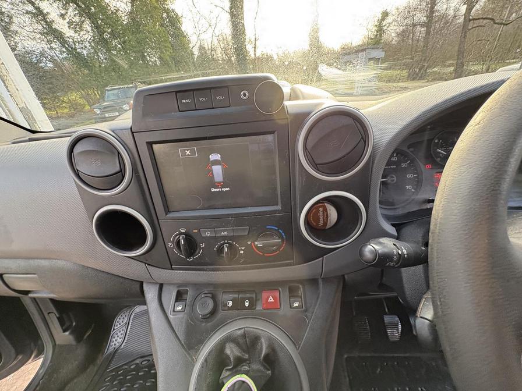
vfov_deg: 85.7
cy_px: 196
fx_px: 211
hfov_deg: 102.1
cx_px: 261
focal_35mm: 14
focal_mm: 2.22
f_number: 2.2
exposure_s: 1/99
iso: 200
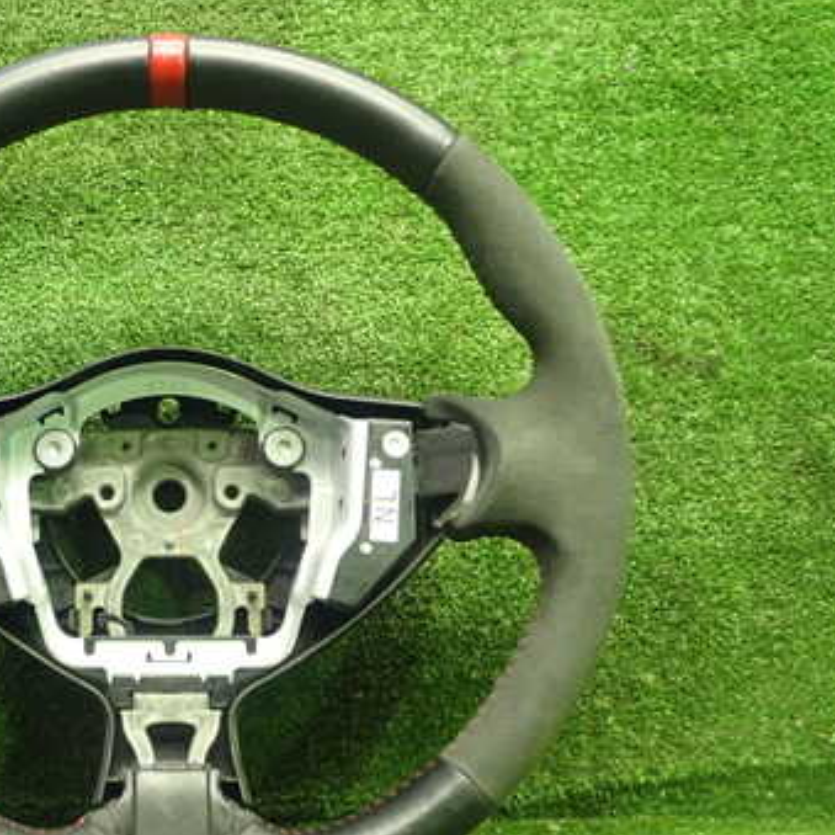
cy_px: 463
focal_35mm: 50
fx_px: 1365
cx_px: 113
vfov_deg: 34.0
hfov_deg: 32.6
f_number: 2.4
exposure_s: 1/30
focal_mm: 5.79
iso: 640
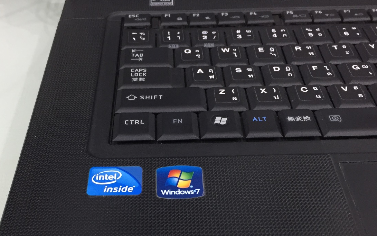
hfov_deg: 43.4
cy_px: 183
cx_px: 160
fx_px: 473
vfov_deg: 27.5
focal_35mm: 46
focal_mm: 4.15
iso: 125
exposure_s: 1/33
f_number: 2.2
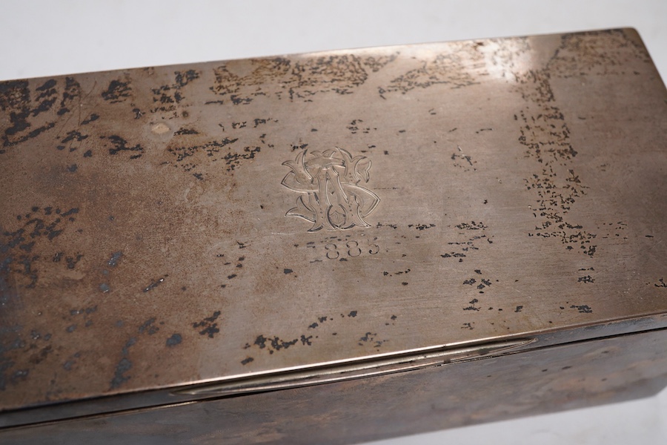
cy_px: 222
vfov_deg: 29.9
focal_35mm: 45
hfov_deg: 43.6
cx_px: 334
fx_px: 834
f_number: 11
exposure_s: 1/125
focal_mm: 30
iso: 1250
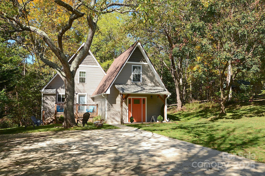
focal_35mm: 33
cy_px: 88
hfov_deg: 57.3
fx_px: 242
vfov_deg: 39.8
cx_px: 132
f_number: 8
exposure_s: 1/250
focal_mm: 22
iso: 200
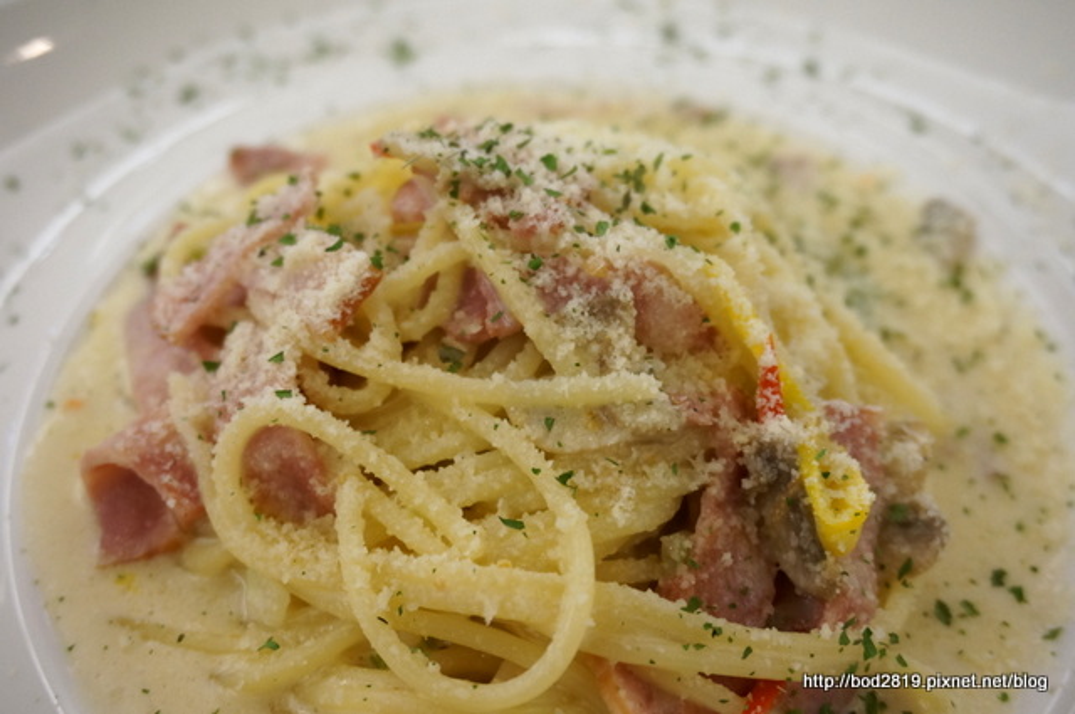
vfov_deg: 32.9
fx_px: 1208
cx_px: 538
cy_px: 357
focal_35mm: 40
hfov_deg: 48.0
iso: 800
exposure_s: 1/60
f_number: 4.5
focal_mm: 27
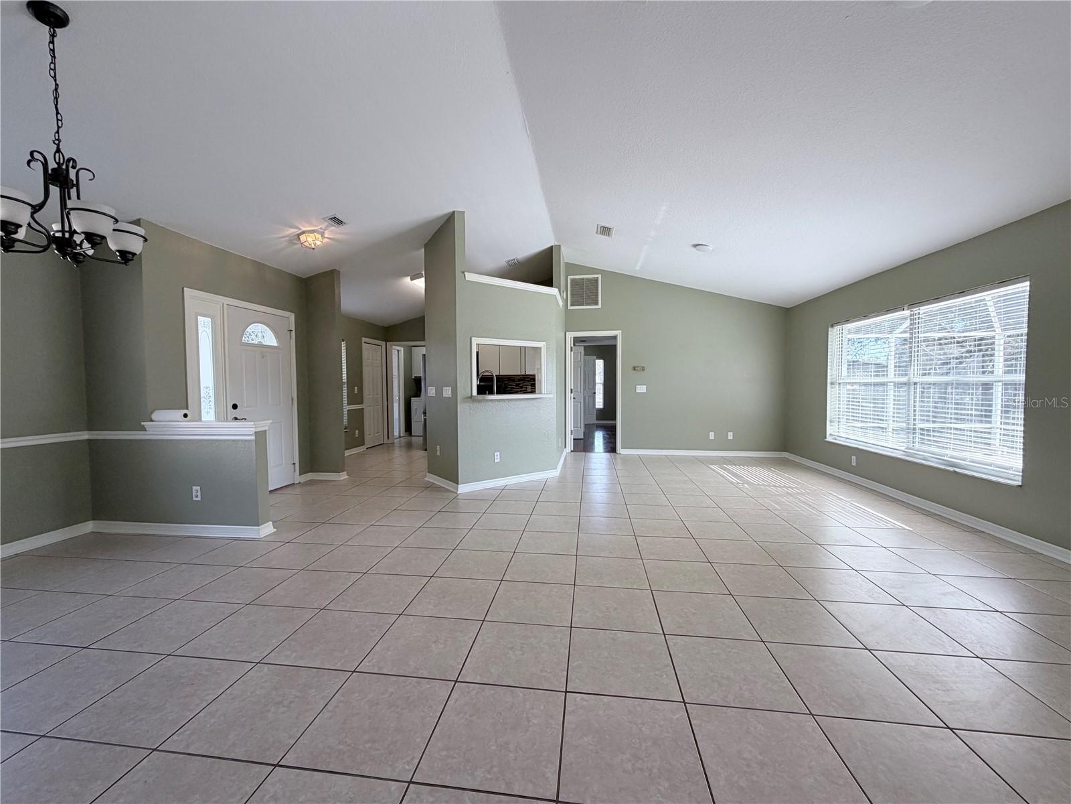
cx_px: 536
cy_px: 402
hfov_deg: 102.1
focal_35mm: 14
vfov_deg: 85.7
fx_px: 433
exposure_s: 1/121
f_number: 2.2
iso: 100
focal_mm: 2.22
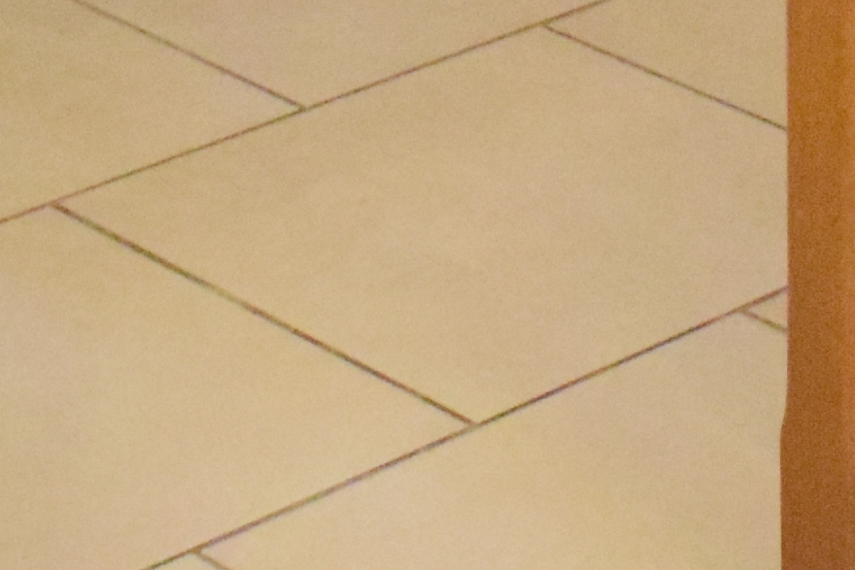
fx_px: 4370
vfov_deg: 6.7
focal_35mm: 184
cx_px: 952
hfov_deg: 11.0
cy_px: -1167
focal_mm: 18
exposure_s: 1/60
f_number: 3.5
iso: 6400
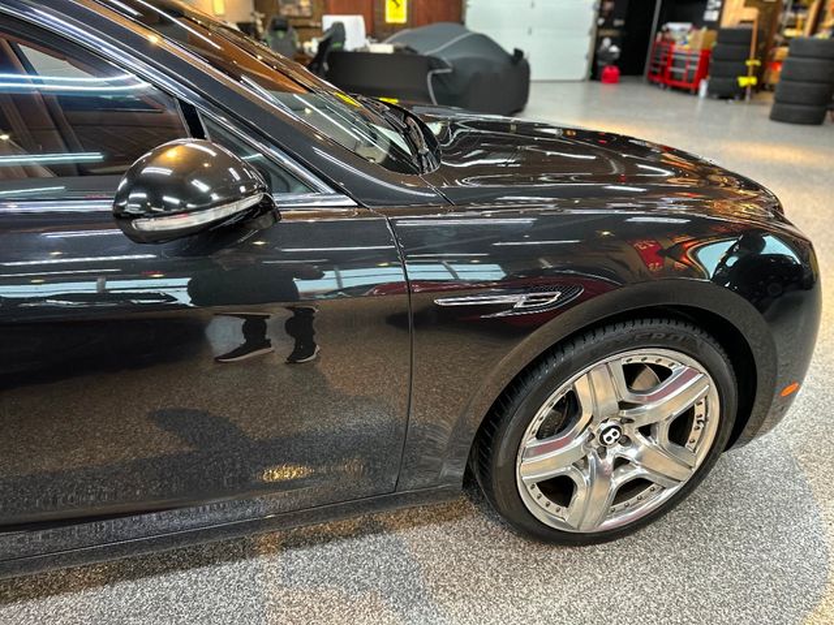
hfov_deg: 71.6
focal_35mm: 24
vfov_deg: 56.8
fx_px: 578
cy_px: 312
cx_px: 417
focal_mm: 6.86
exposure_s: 1/60
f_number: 1.78
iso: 400
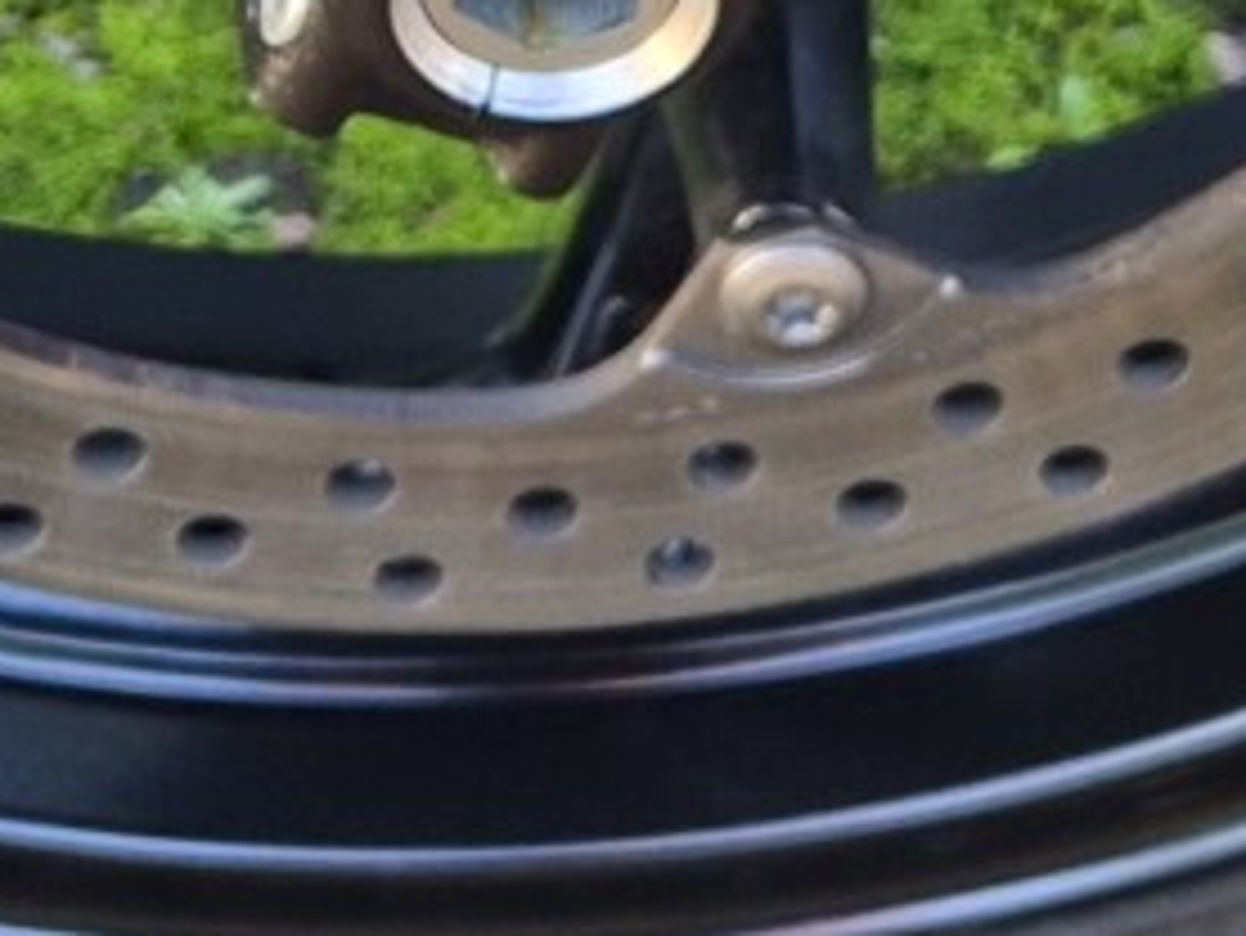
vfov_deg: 8.2
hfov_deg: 11.9
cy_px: -1314
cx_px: 292
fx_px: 5978
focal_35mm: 166
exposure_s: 1/180
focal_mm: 5.4
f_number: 1.8
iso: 200
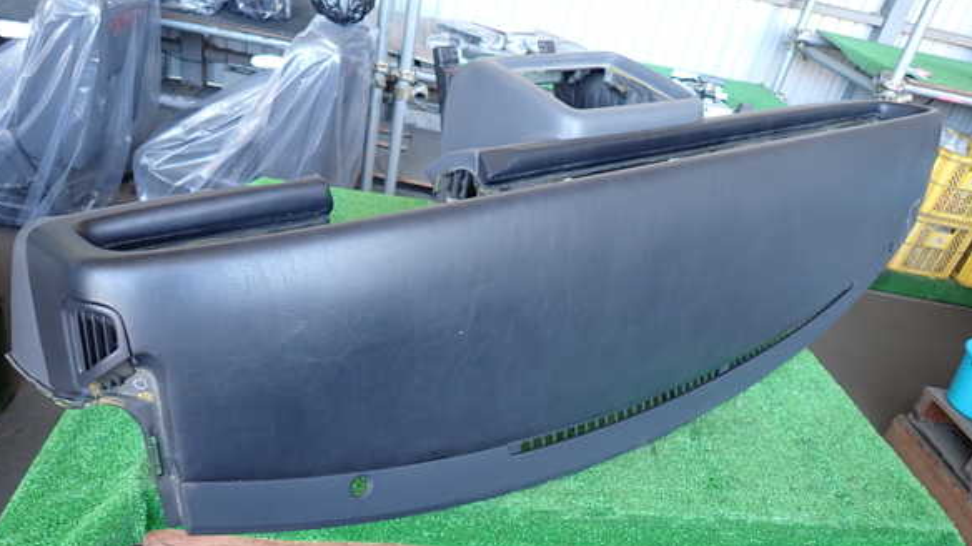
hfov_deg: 67.9
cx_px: 488
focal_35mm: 28
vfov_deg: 41.3
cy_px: 318
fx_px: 721
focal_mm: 4.5
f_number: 2
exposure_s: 1/50
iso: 200
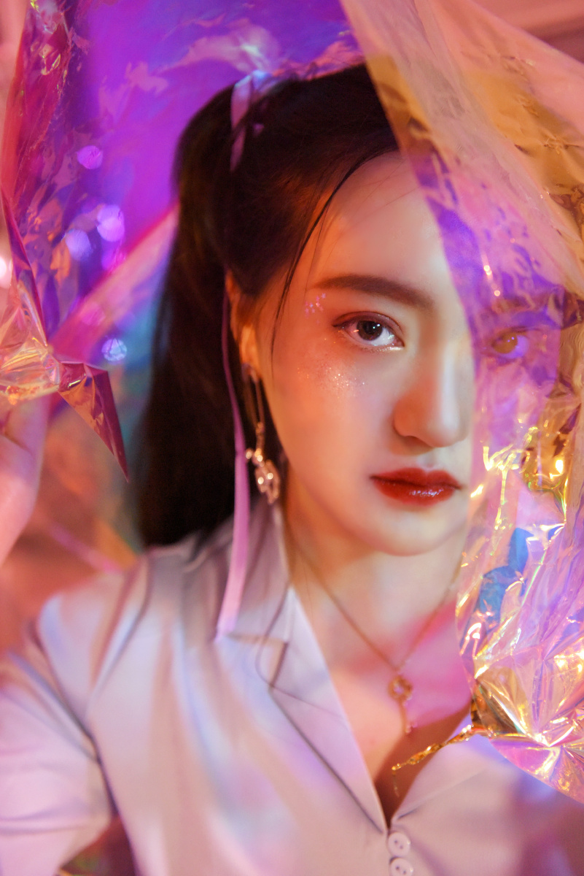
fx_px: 1167
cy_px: 438
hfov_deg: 28.1
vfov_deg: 41.1
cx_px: 292
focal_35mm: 48
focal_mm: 48
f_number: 3.2
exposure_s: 1/250
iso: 6400
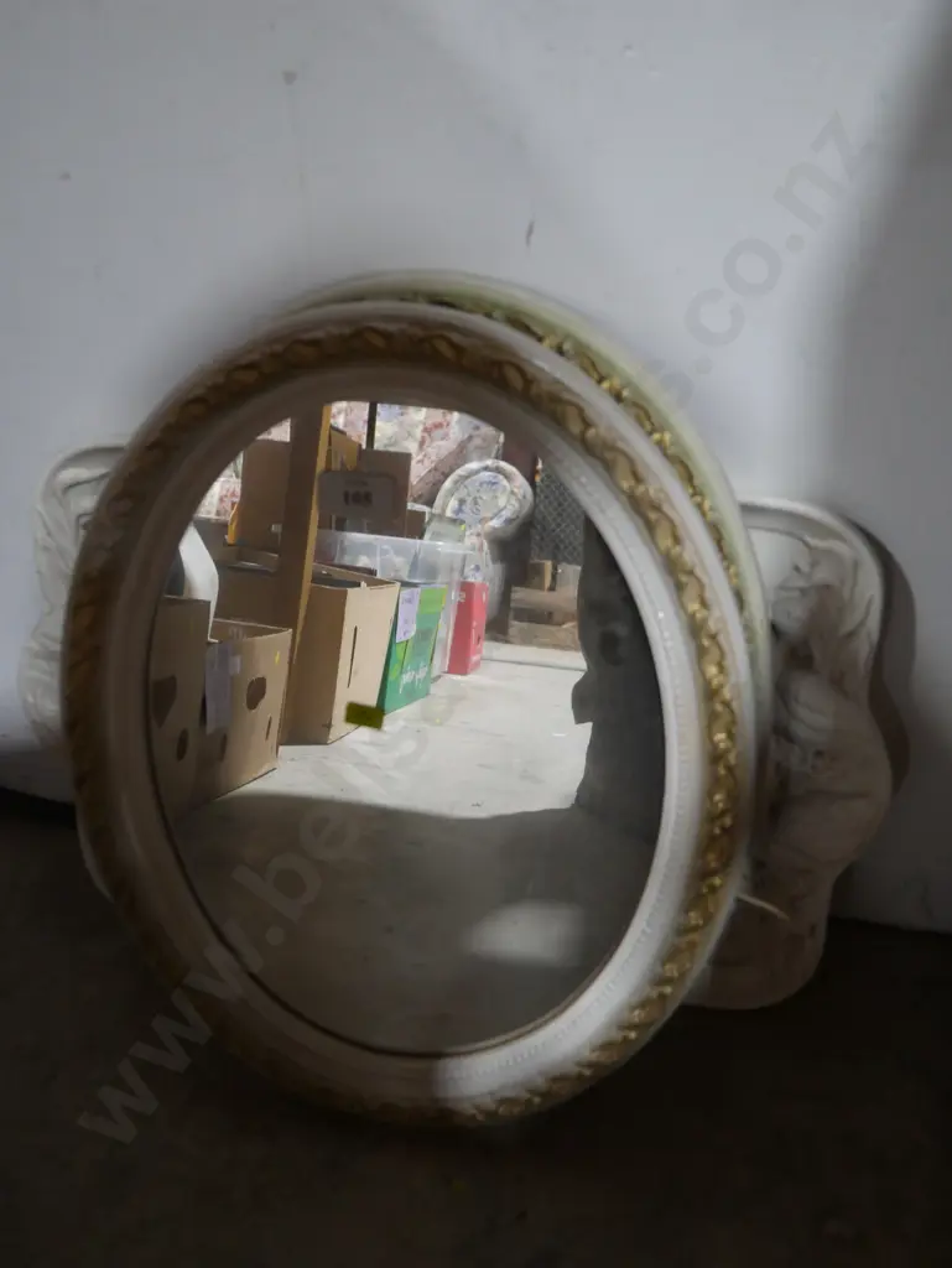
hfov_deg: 36.0
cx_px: 476
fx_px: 1466
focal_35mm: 40
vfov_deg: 46.8
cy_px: 634
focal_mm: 20
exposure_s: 1/60
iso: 800
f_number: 4.5
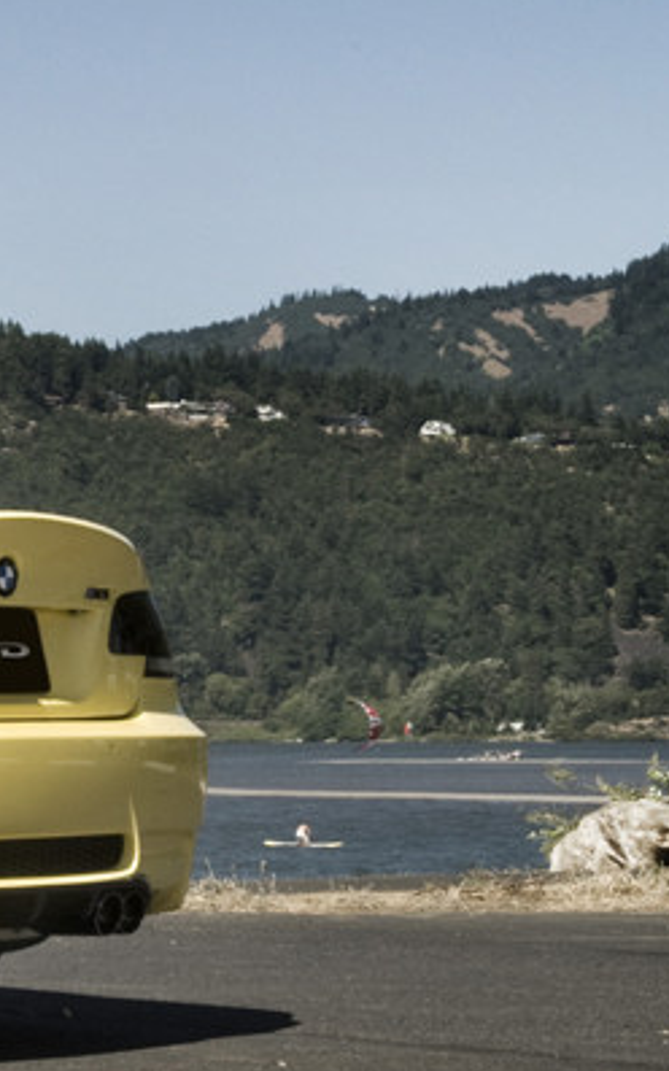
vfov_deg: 15.9
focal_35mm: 131
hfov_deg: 9.5
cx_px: -556
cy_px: 498
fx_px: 3823
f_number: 22
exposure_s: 1/40
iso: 200
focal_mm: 34
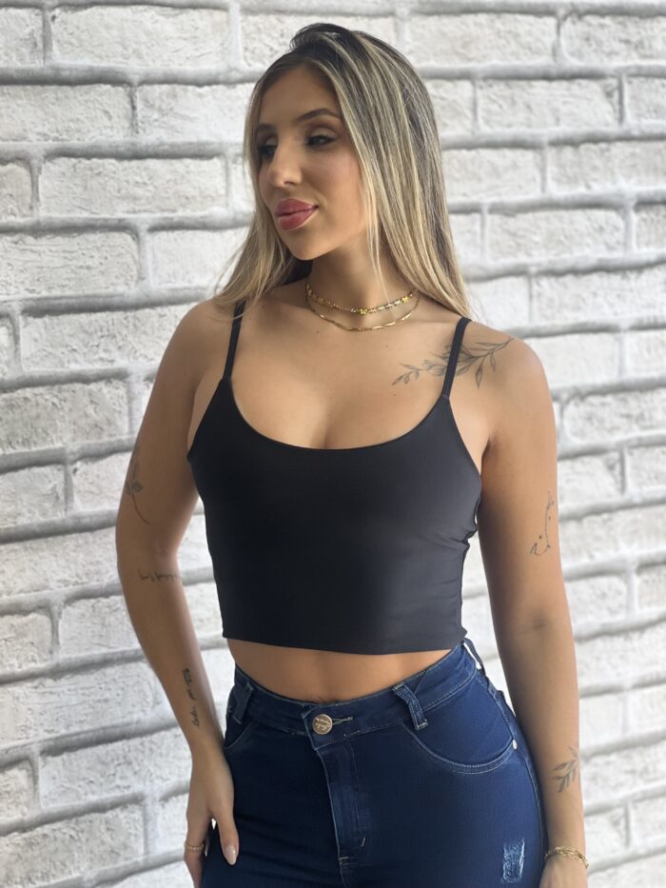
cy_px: 444
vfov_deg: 25.3
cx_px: 333
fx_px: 1975
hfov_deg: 19.1
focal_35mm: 77
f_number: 2.8
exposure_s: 1/120
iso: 125
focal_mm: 9
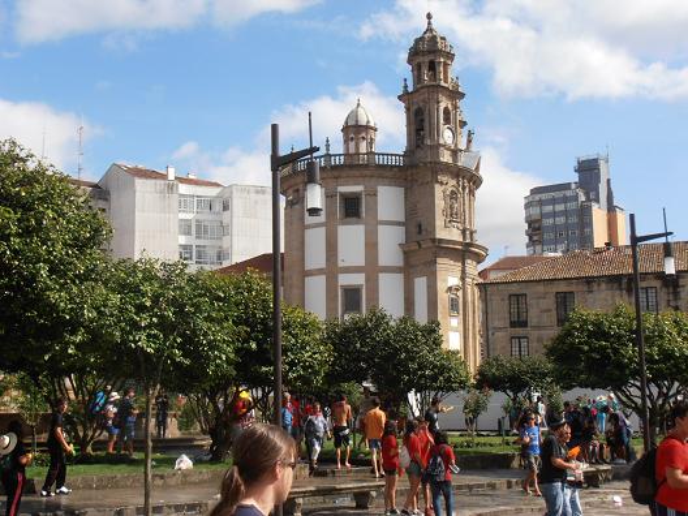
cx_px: 344
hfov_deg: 33.8
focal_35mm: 57
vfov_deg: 25.7
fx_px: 1133
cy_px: 258
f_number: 4.5
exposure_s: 1/640
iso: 80
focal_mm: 10.04
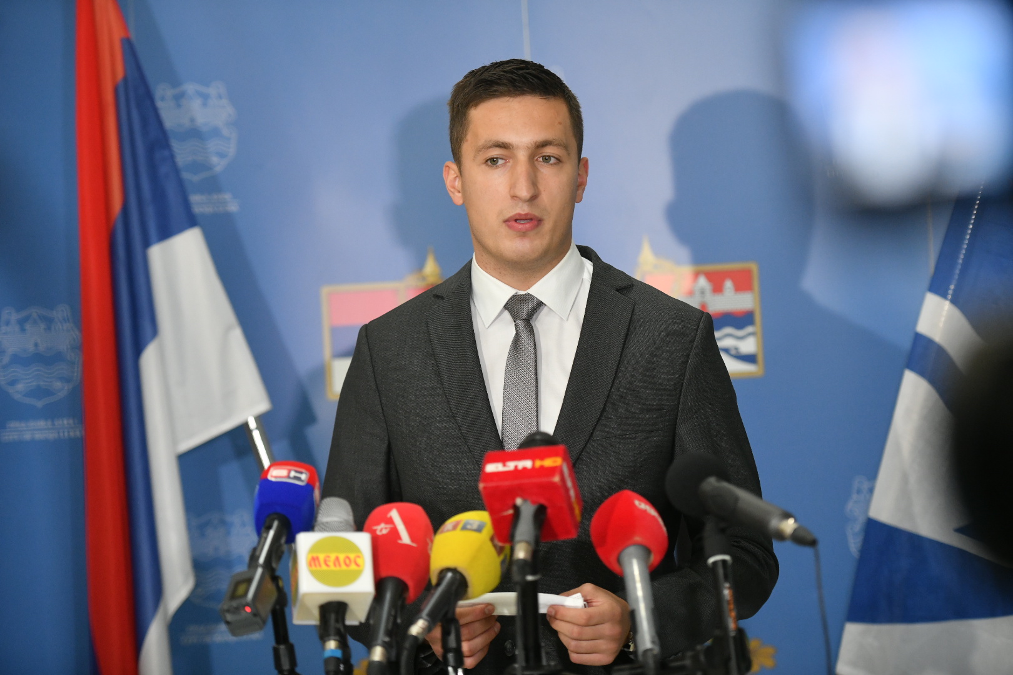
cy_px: 338
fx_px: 3095
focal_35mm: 110
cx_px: 506
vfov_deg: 12.5
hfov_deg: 18.6
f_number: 2.8
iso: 2000
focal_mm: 110
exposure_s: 1/200
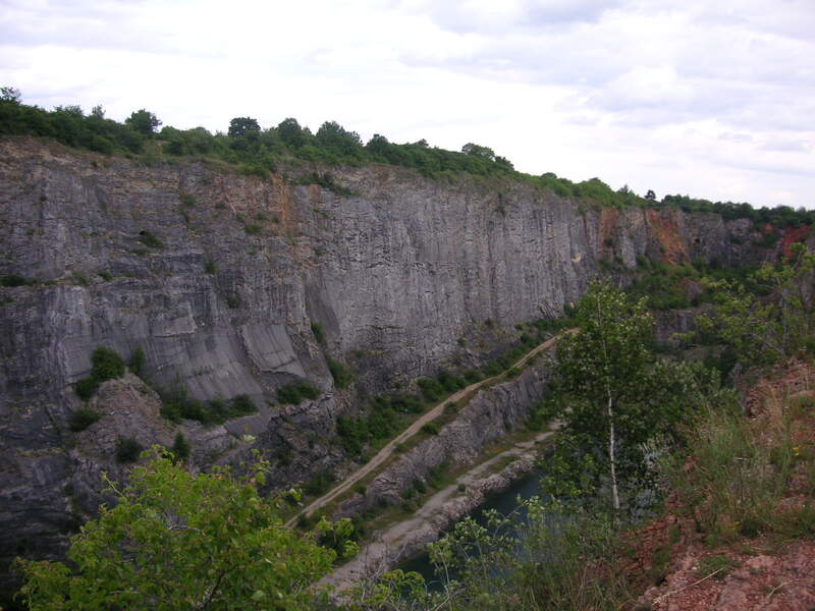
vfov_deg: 38.7
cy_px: 306
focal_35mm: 37
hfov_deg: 50.1
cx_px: 408
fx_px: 871
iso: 50
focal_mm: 6.1
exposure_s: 1/500
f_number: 2.8
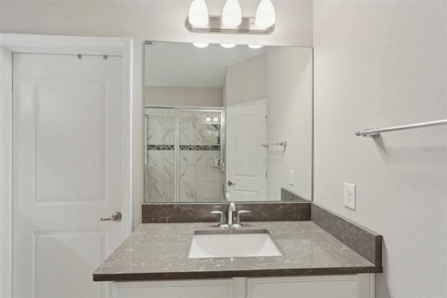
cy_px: 149
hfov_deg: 96.8
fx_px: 199
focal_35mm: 16
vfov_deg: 73.7
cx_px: 224
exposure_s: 1/10
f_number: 8
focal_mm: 16
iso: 400
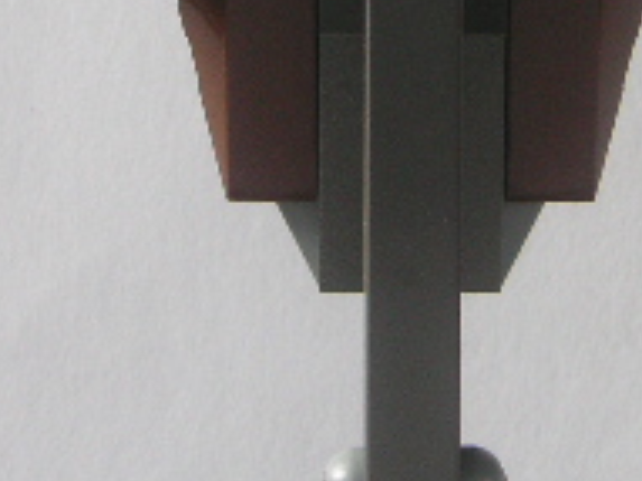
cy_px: -54
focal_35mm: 352
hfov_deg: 5.6
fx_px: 6524
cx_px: 403
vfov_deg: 4.2
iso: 50
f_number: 5
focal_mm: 17.1
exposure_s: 1/180
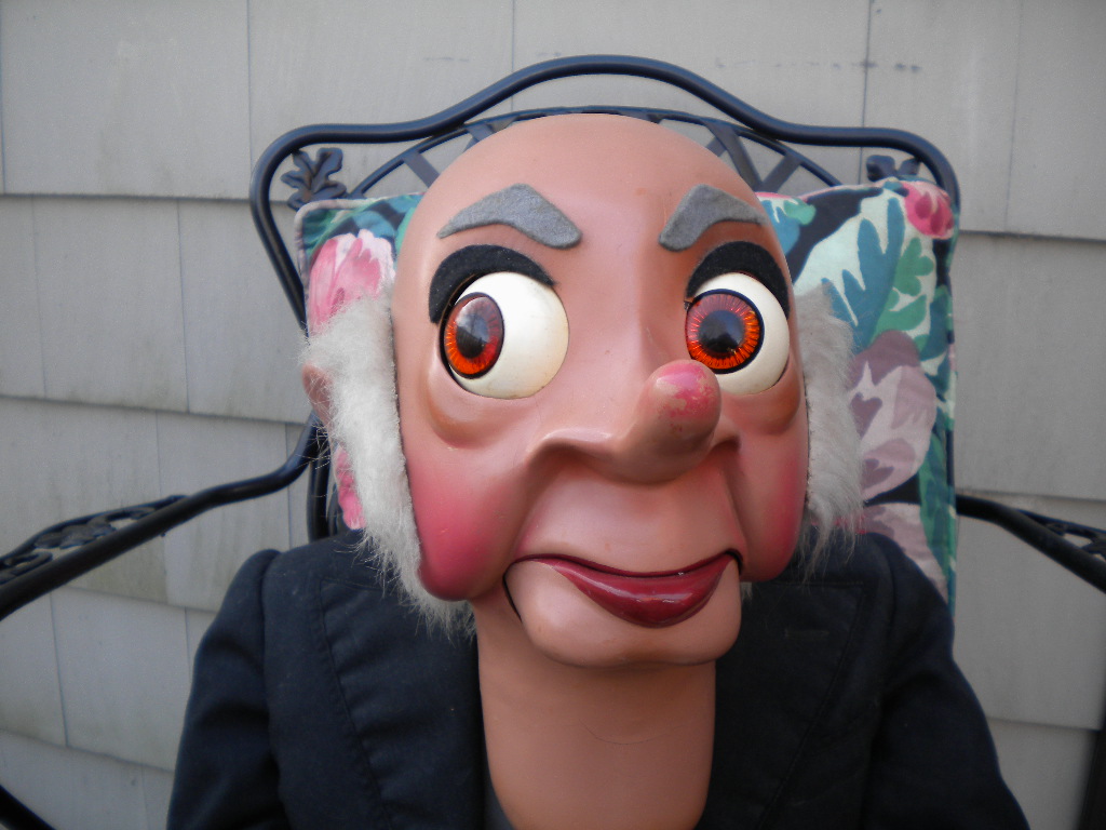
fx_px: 1118
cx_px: 553
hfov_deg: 52.6
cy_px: 415
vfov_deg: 40.7
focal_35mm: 35
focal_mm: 6.3
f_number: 3.1
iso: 80
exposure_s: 1/79.7
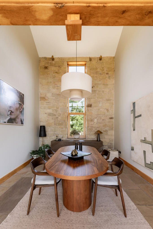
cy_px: 114
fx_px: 89
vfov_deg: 104.3
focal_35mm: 14
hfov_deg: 81.2
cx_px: 76
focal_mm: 14
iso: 200
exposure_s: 1/80
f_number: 9
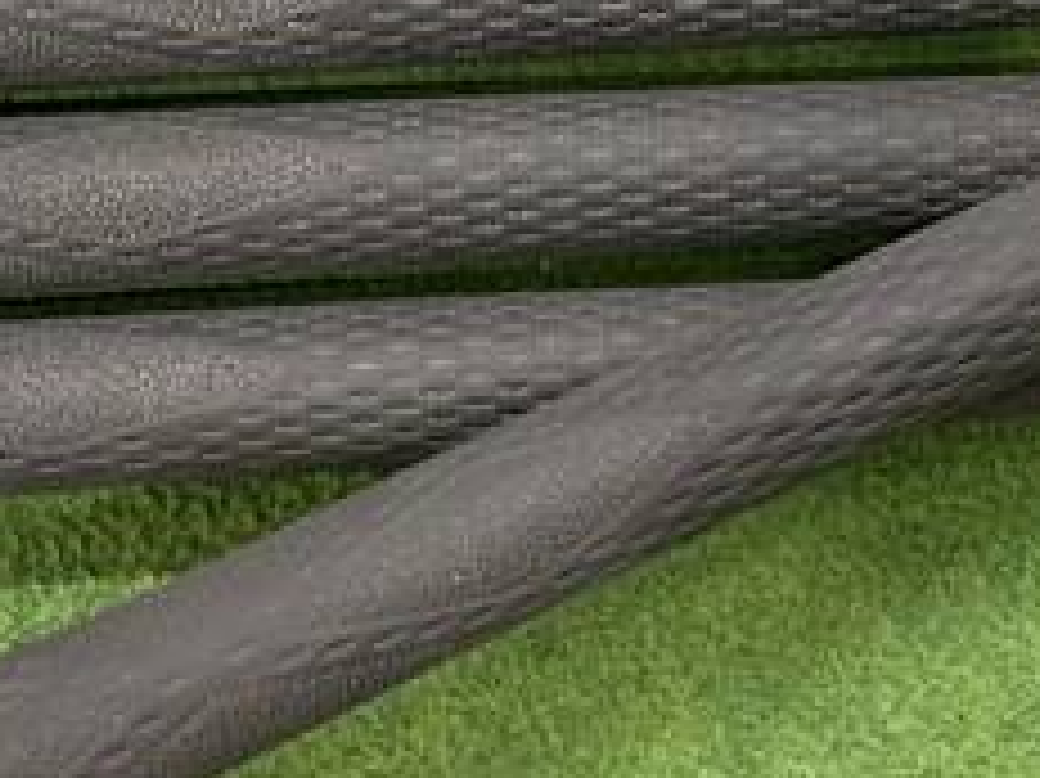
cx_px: 671
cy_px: 103
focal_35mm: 72
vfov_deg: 20.1
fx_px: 2162
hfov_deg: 26.9
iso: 320
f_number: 1.8
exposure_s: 1/30
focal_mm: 4.25
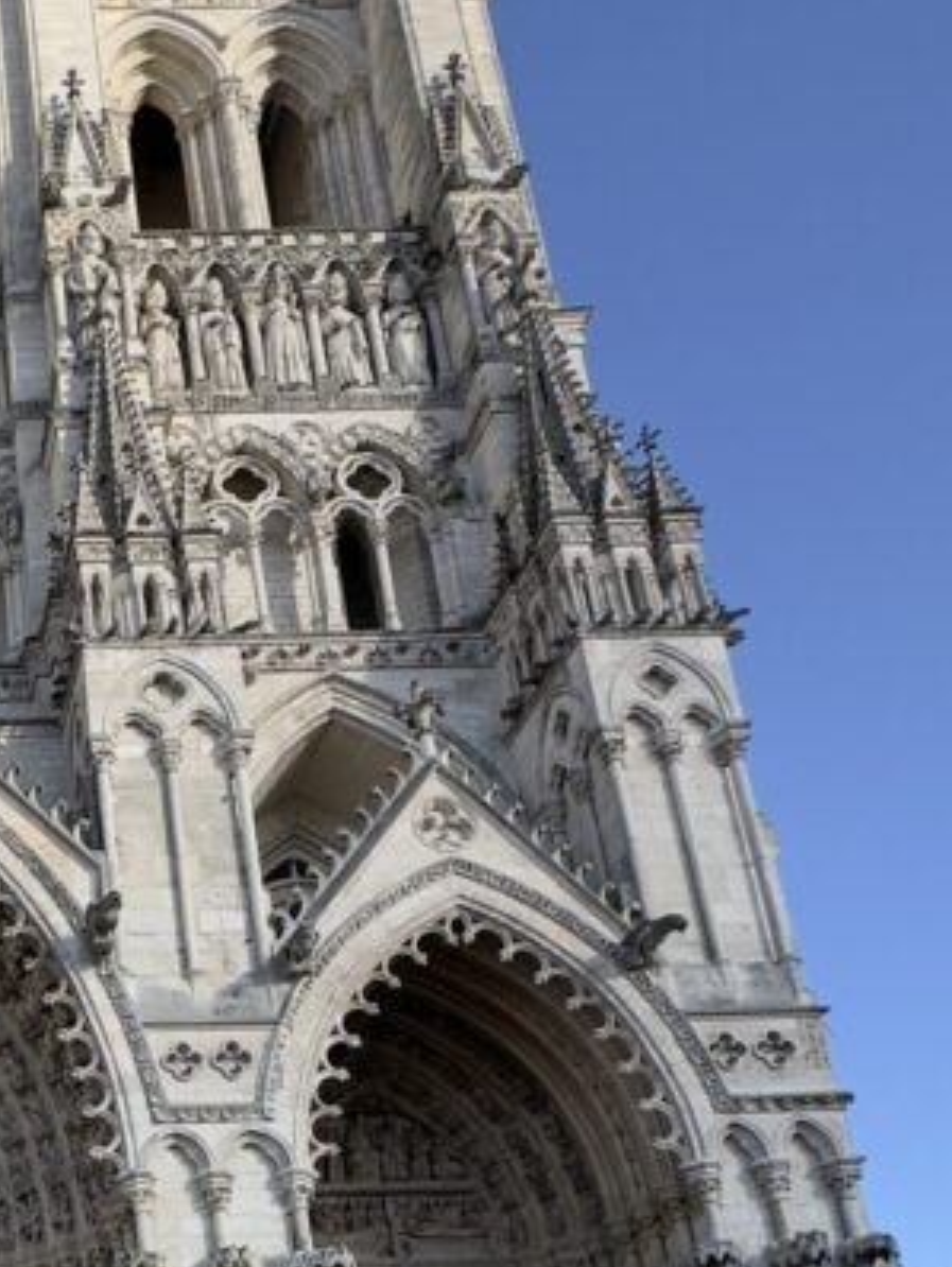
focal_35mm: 36
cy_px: 1114
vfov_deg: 46.8
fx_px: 1319
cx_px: -213
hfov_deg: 32.3
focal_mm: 2.22
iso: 40
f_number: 2.2
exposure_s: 1/849
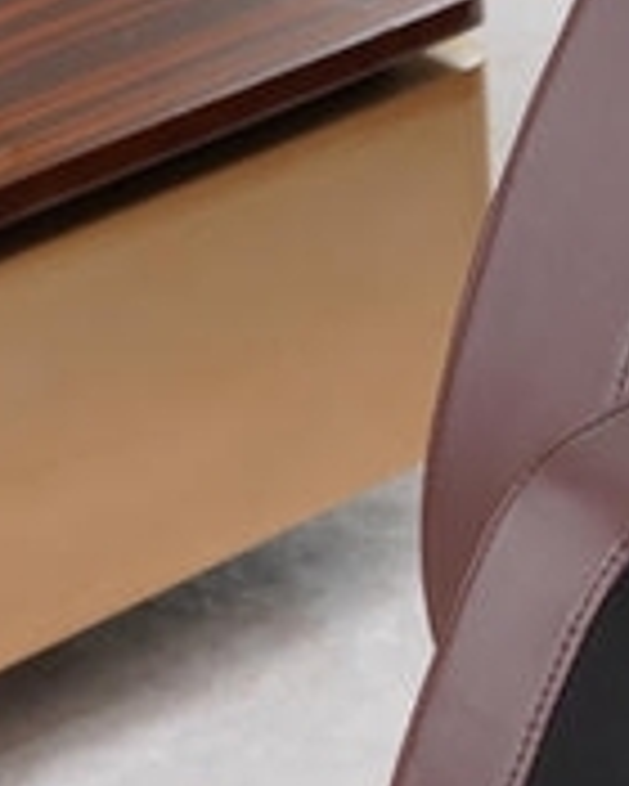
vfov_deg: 10.4
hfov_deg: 8.5
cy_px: 1350
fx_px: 4096
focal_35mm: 176
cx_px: 1101
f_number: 5.6
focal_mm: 32
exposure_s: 1/125
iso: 250
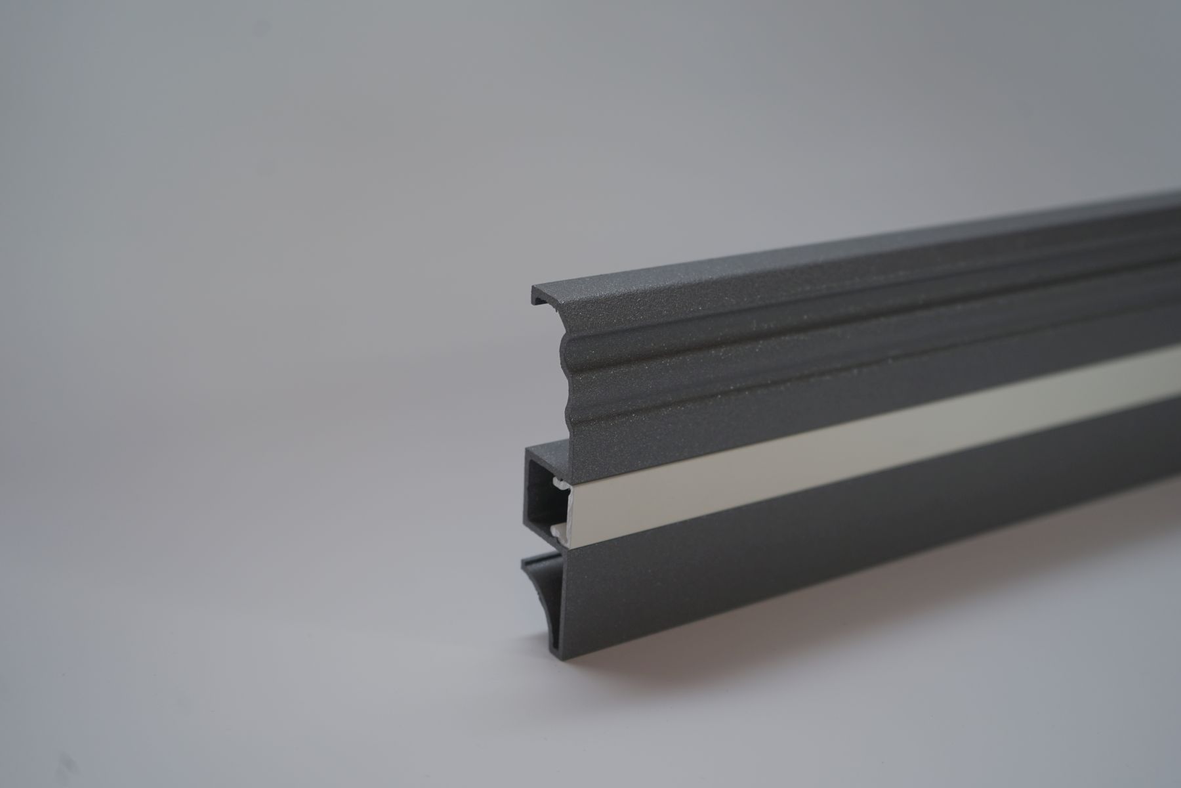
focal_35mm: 44
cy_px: 394
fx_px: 1443
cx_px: 590
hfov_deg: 44.5
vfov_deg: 30.5
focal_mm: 44
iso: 200
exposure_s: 1/15
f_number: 5
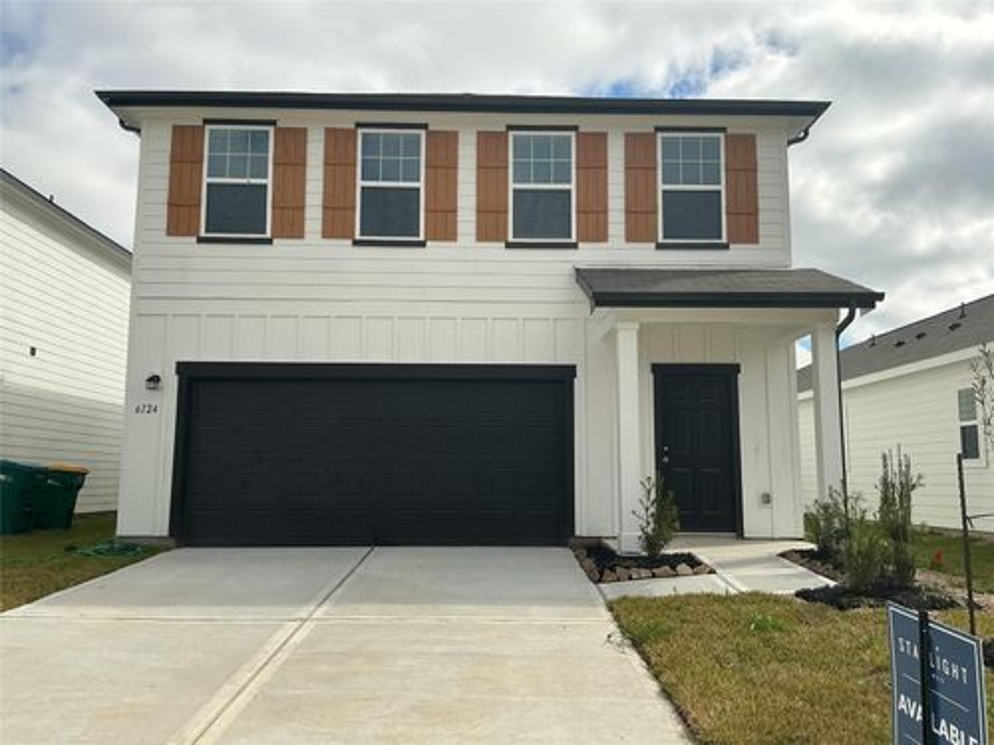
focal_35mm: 29
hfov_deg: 61.7
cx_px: 497
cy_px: 372
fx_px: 833
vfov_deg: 48.2
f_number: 1.8
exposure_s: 1/2959
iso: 25
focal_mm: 3
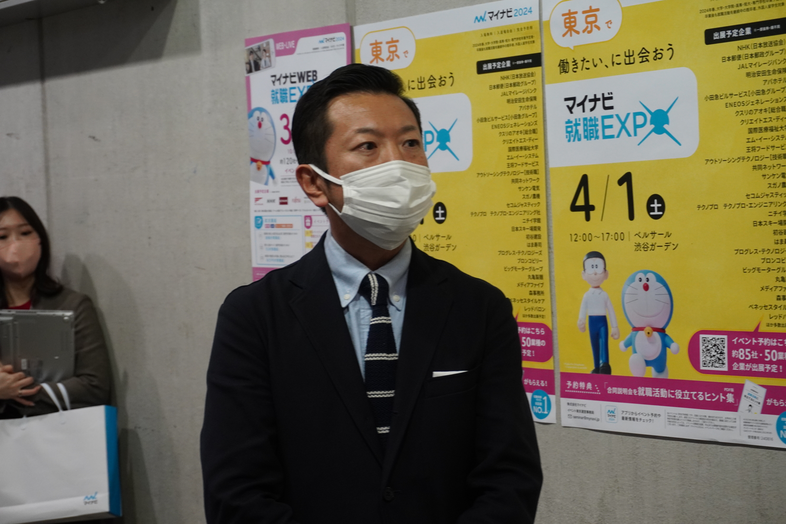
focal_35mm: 75
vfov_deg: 18.2
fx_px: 1637
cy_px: 262
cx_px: 393
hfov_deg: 27.0
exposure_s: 1/80
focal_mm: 50
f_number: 5.6
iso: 1250
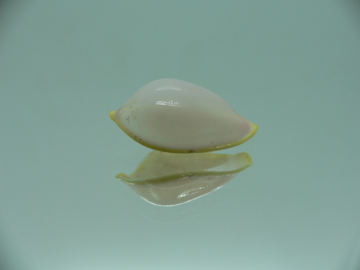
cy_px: 135
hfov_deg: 52.6
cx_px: 180
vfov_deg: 40.7
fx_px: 364
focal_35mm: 35
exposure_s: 1/80
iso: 80
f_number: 2.8
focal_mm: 4.6
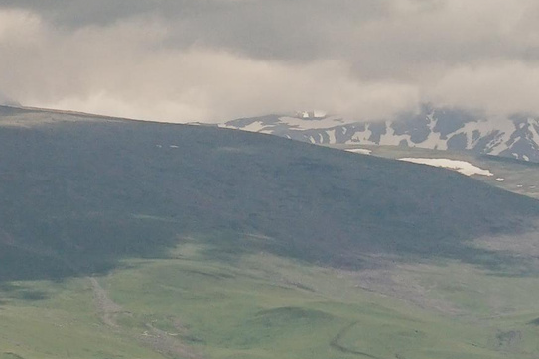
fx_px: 4940
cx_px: -254
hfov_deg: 6.2
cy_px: 153
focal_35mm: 330
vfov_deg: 4.2
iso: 400
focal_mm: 70
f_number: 5.6
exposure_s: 1/3200
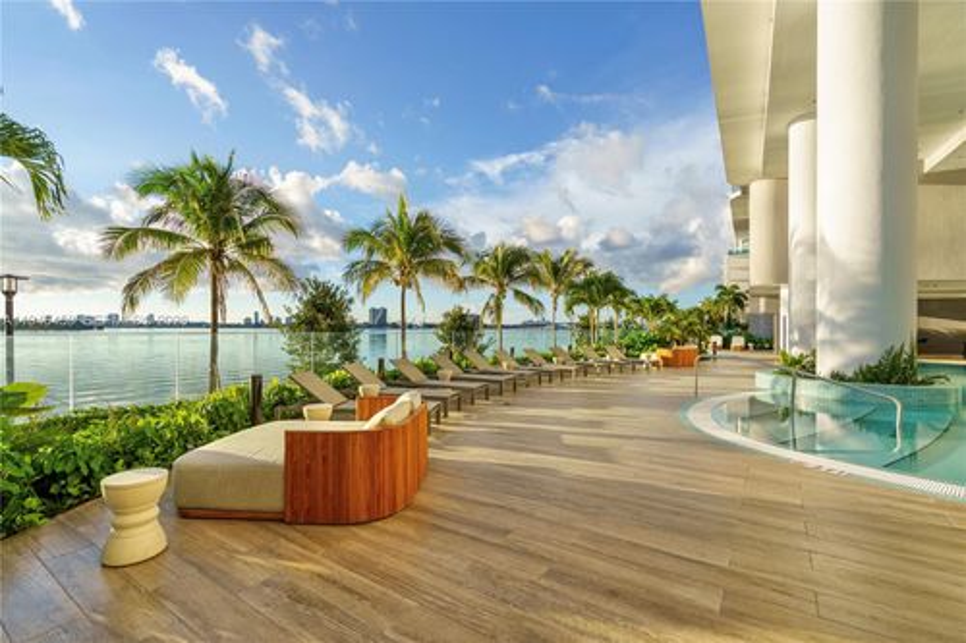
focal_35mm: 16
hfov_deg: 96.8
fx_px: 429
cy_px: 322
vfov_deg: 73.7
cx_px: 483
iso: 100
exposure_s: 1/2500
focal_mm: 16
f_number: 7.1
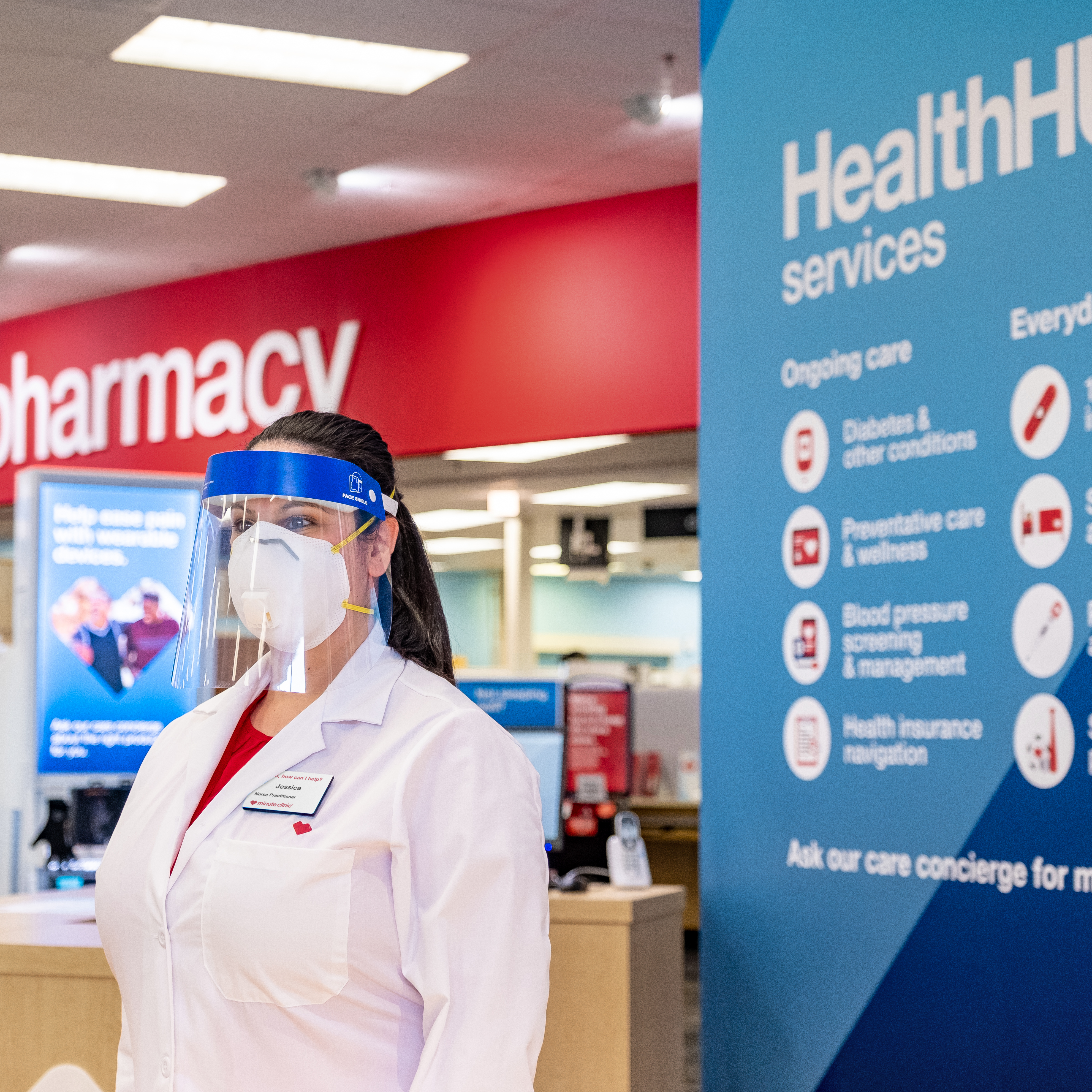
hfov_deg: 24.0
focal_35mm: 72
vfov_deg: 24.0
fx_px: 2570
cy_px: 543
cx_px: 517
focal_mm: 37.6
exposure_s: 1/150
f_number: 2.8
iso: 800
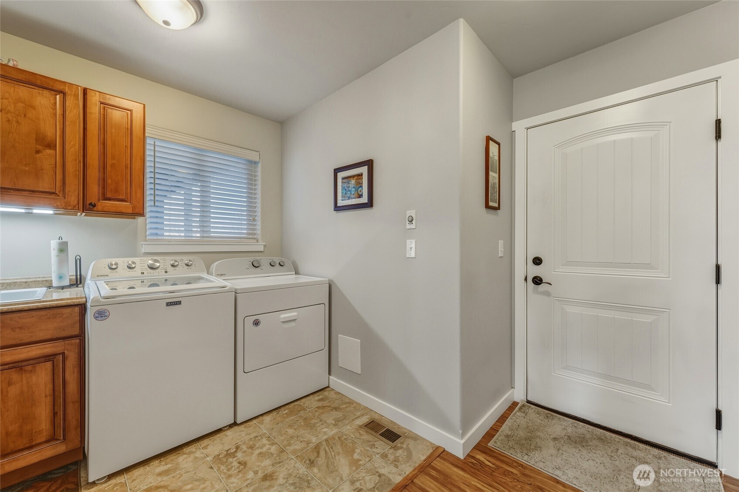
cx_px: 370
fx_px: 287
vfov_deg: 81.2
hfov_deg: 104.3
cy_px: 246
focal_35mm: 14
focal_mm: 14
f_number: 9
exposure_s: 1/100
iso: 400
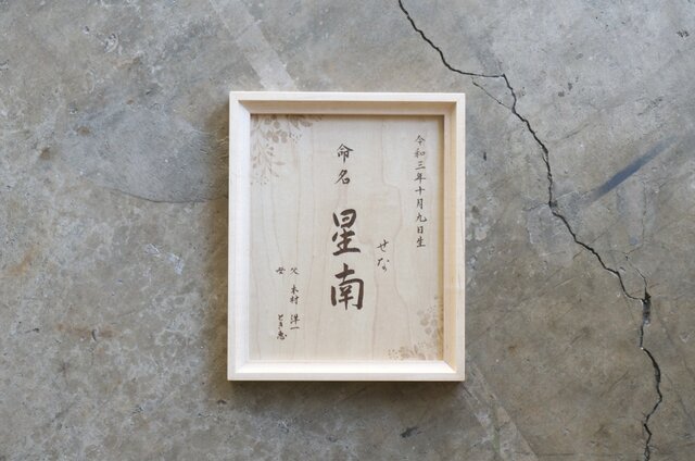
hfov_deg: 28.1
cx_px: 348
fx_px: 1387
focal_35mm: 72
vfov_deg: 18.8
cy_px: 230
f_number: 5.6
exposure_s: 1/100
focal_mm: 48
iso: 400
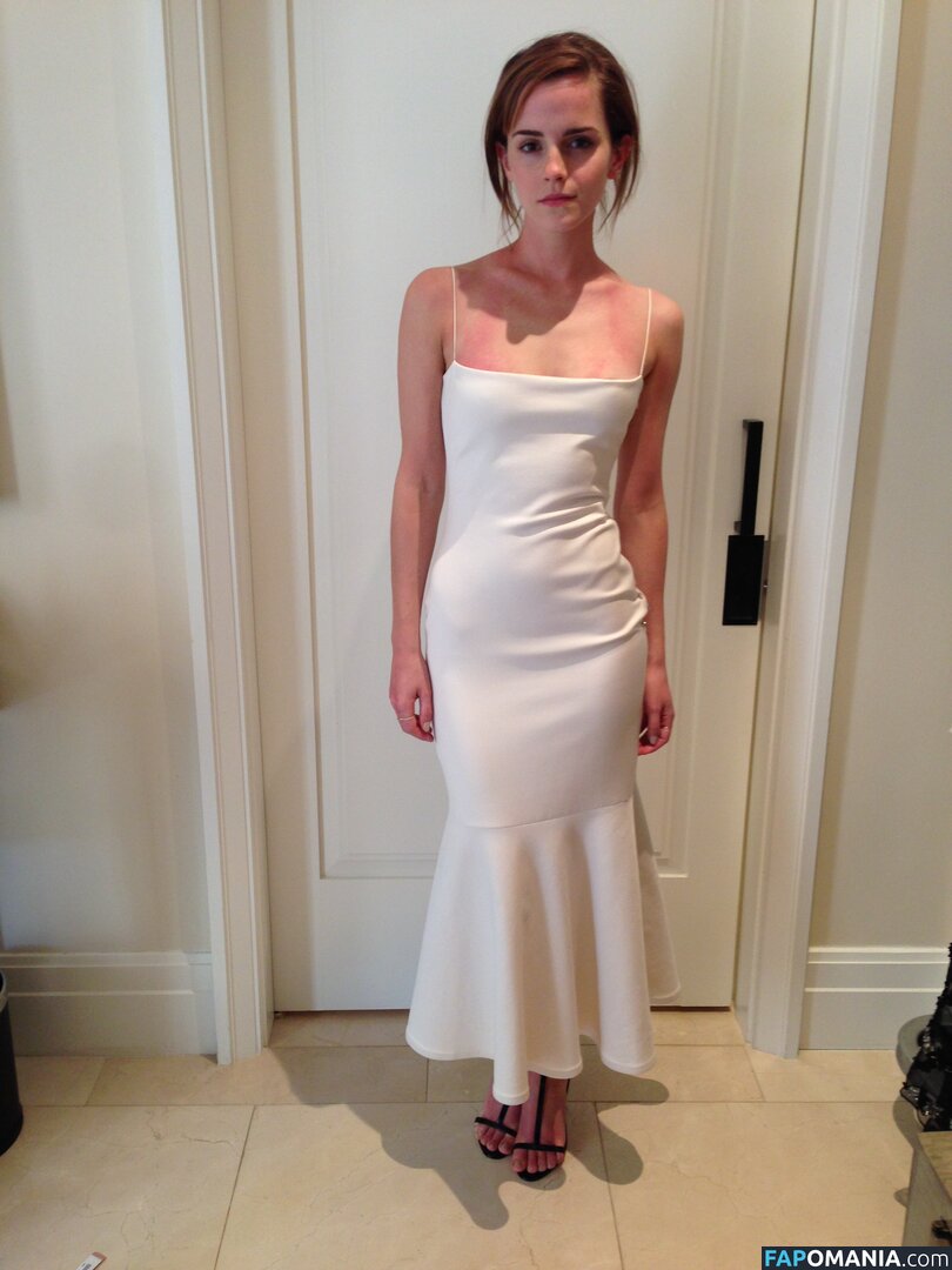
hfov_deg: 42.9
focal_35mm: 33
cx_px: 476
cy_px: 635
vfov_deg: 55.4
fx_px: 1210
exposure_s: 1/20
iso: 80
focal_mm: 4.12
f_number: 2.4
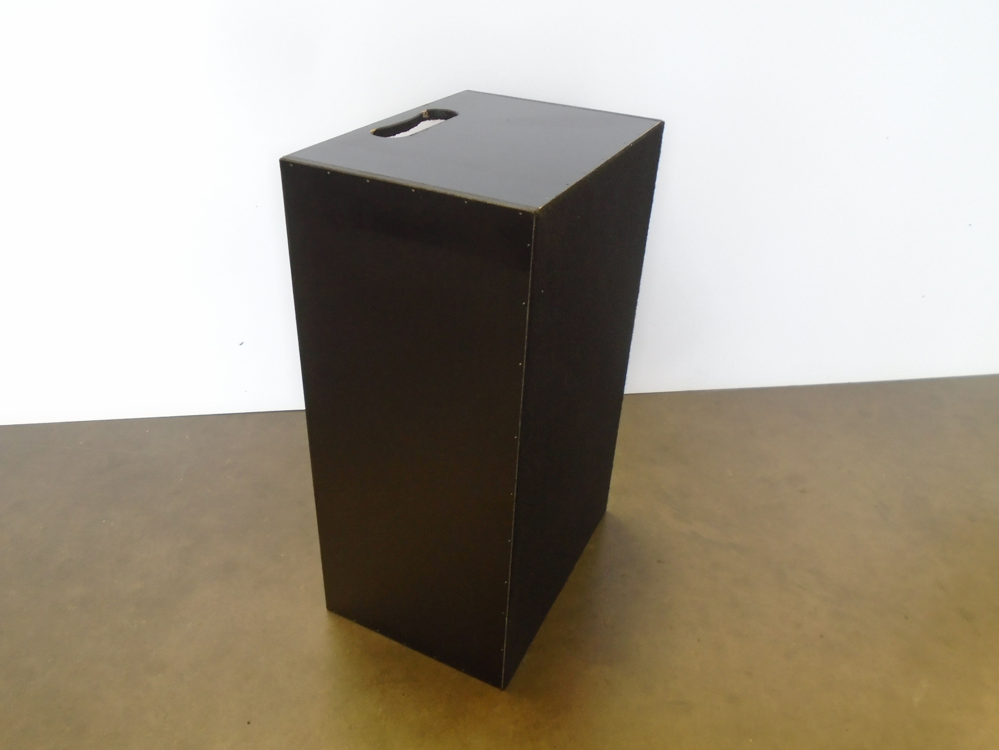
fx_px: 750
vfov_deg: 53.1
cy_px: 375
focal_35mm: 26
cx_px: 500
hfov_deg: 67.3
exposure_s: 1/30
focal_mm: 4.6
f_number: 3.2
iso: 250
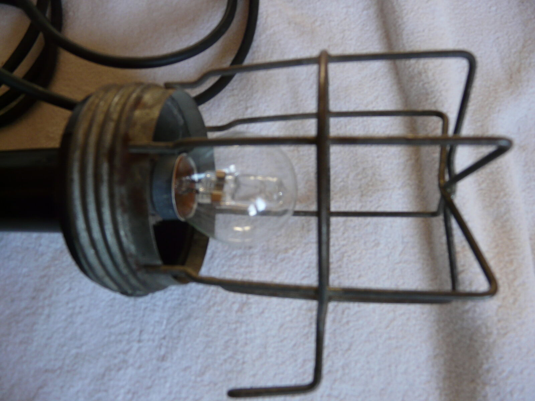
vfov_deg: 49.7
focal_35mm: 28
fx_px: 433
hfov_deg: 63.4
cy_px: 200
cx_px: 268
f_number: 2.8
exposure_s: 1/40
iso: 100
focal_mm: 4.6
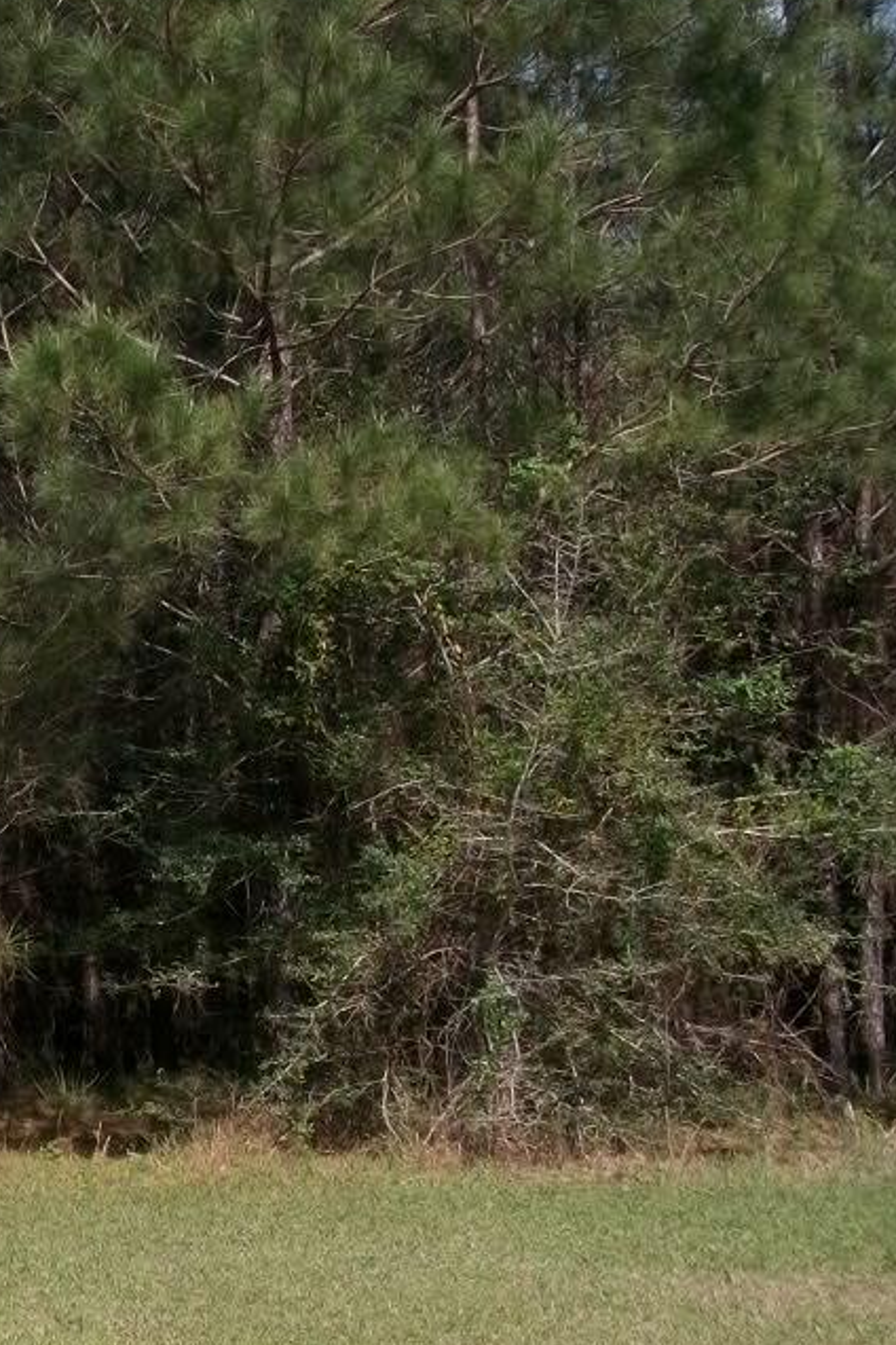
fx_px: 2501
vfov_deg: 29.9
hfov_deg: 18.7
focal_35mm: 67
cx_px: -302
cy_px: 848
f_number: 5.5
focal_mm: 5.7
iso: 80
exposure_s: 1/400
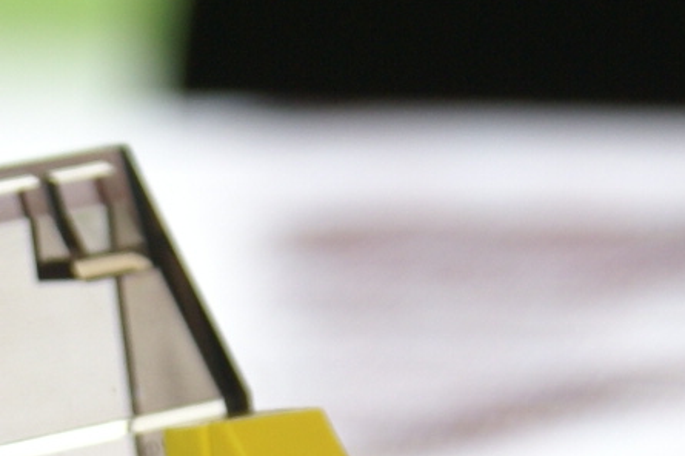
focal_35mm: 356
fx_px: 6772
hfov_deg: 5.8
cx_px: -99
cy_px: 704
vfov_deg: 3.8
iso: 400
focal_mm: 55
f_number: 5.6
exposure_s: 1/125
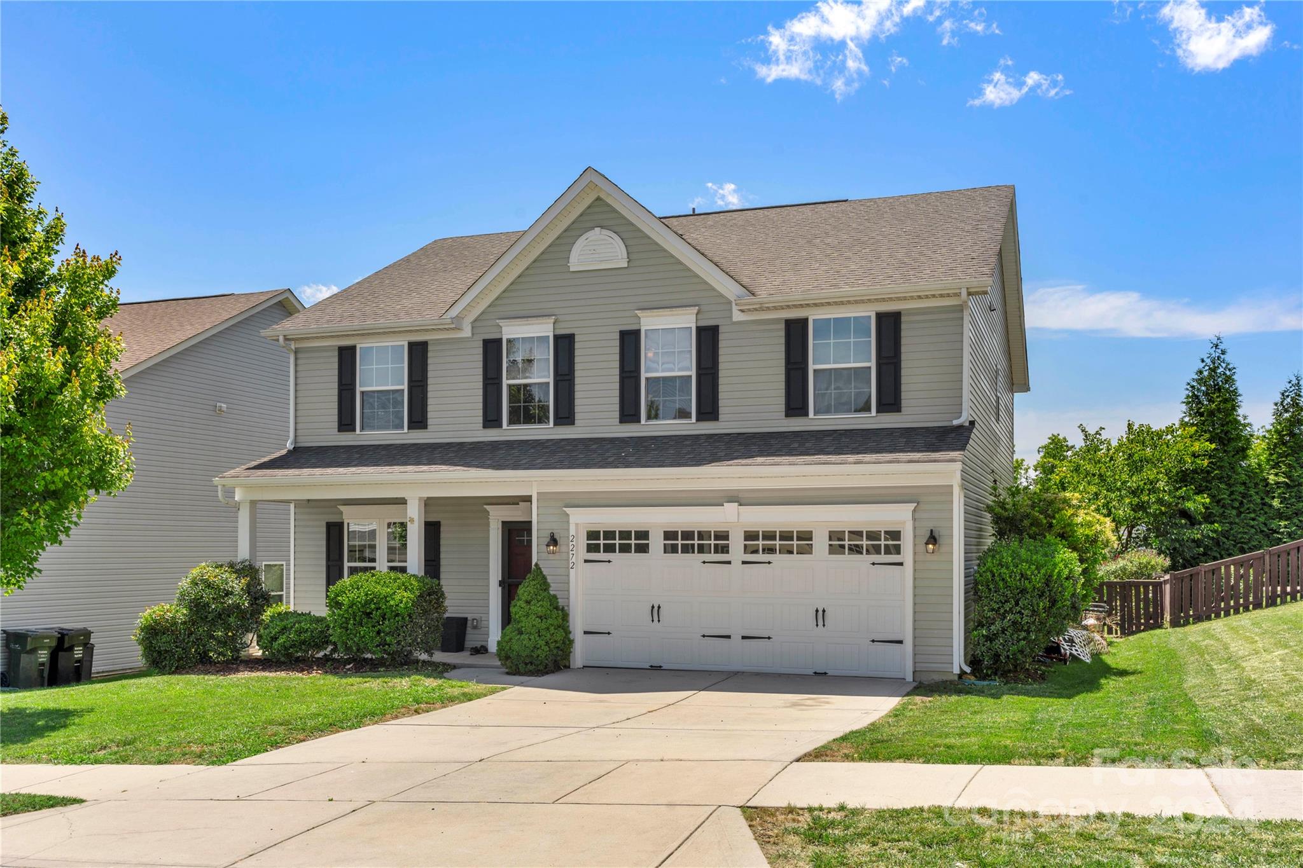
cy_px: 434
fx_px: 1194
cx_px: 652
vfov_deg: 40.0
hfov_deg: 57.2
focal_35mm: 33
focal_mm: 33
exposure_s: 1/200
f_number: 10
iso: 100
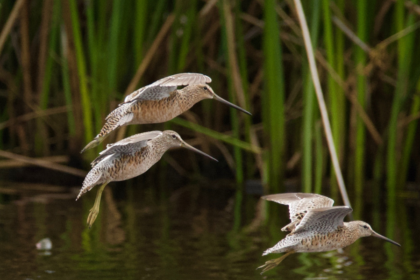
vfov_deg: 1.7
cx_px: 237
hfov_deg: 2.6
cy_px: 175
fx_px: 9343
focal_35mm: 801
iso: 1600
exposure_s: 1/3200
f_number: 6.3
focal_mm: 600
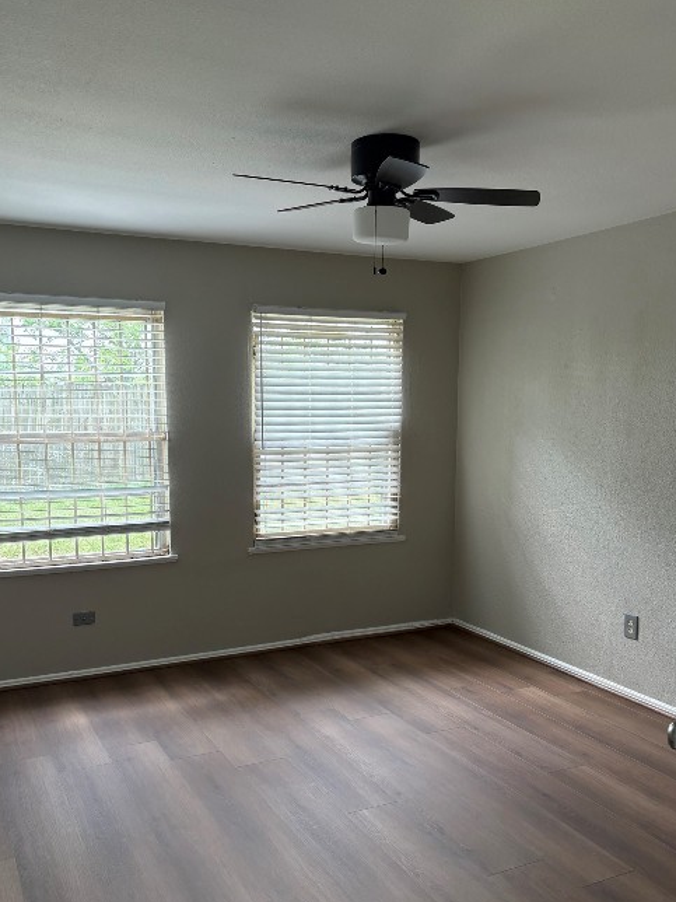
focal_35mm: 31
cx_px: 302
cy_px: 507
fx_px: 807
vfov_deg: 58.2
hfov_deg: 45.4
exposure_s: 1/144
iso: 125
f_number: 1.6
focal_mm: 5.96
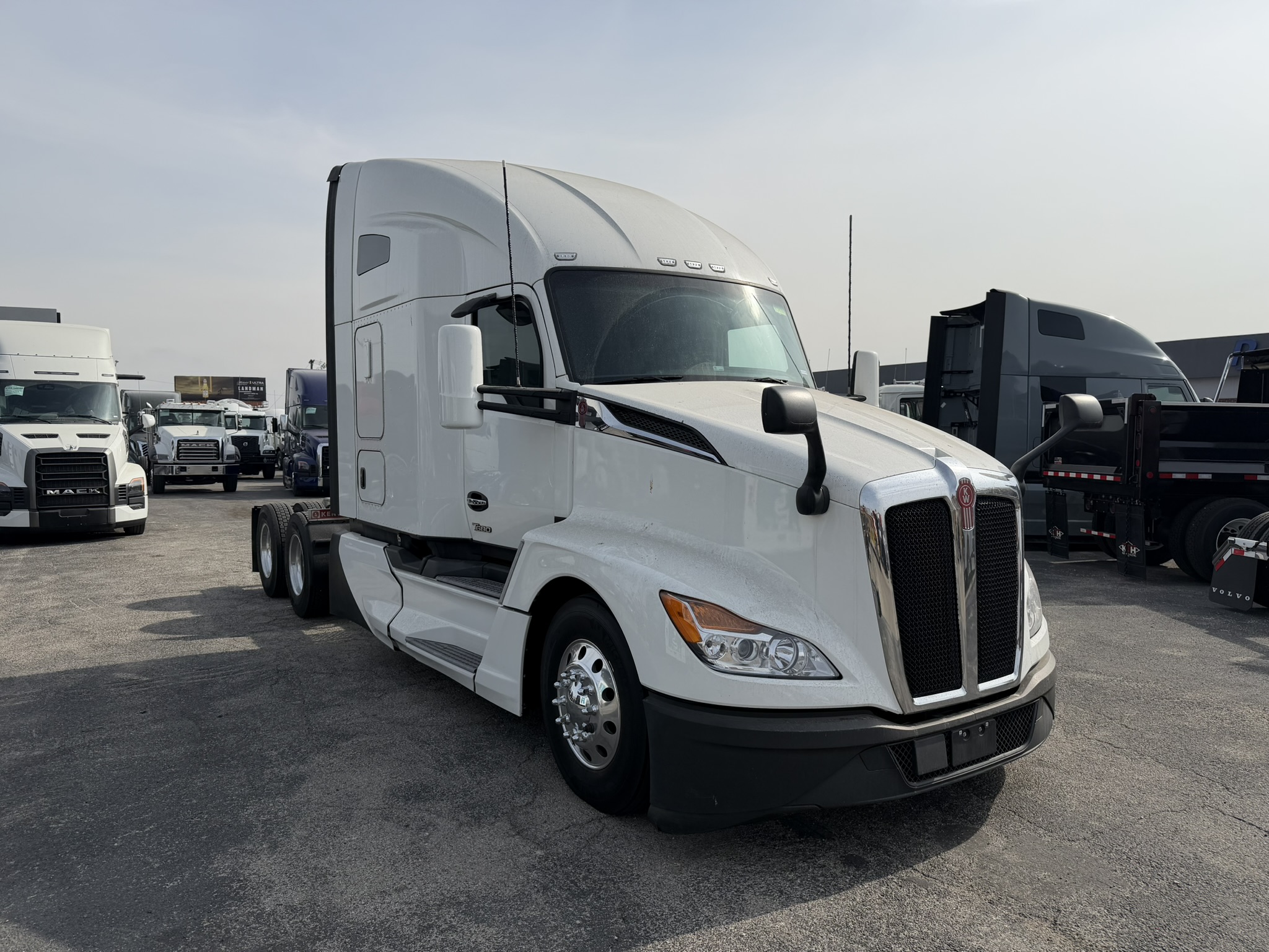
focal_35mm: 24
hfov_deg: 71.6
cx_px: 634
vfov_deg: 56.8
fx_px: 880
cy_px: 476
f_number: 1.78
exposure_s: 1/8130
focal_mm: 6.76
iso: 80
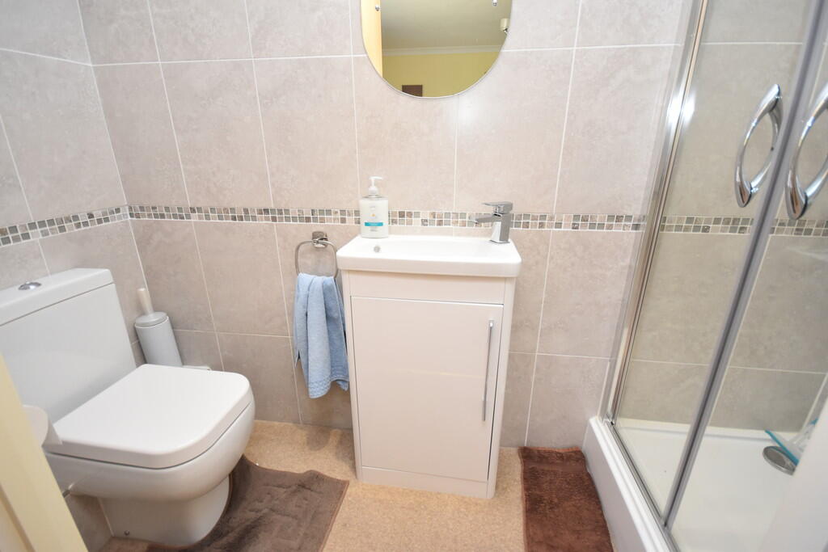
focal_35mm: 15
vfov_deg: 77.3
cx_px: 414
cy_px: 276
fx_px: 345
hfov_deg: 100.4
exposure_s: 1/125
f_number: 4
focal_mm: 10
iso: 800
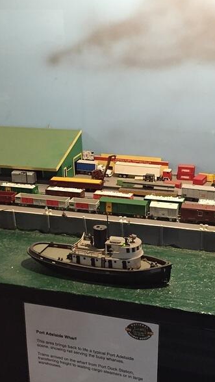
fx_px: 436
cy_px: 188
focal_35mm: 43
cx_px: 129
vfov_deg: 47.3
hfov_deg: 27.7
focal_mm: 4.15
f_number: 2.2
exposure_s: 1/15
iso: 320
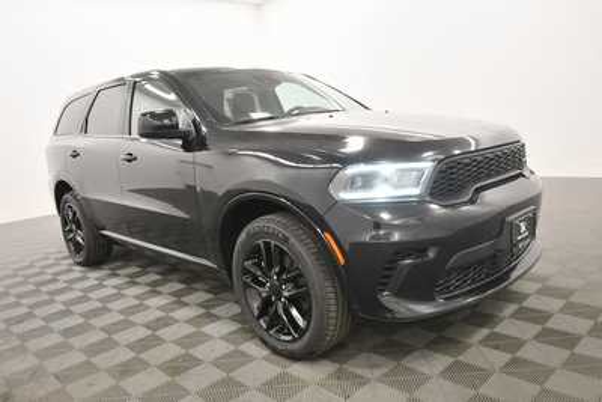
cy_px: 201
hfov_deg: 67.4
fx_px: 452
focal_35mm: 27
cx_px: 301
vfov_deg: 48.0
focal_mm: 18
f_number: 5.6
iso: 1600
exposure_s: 1/125
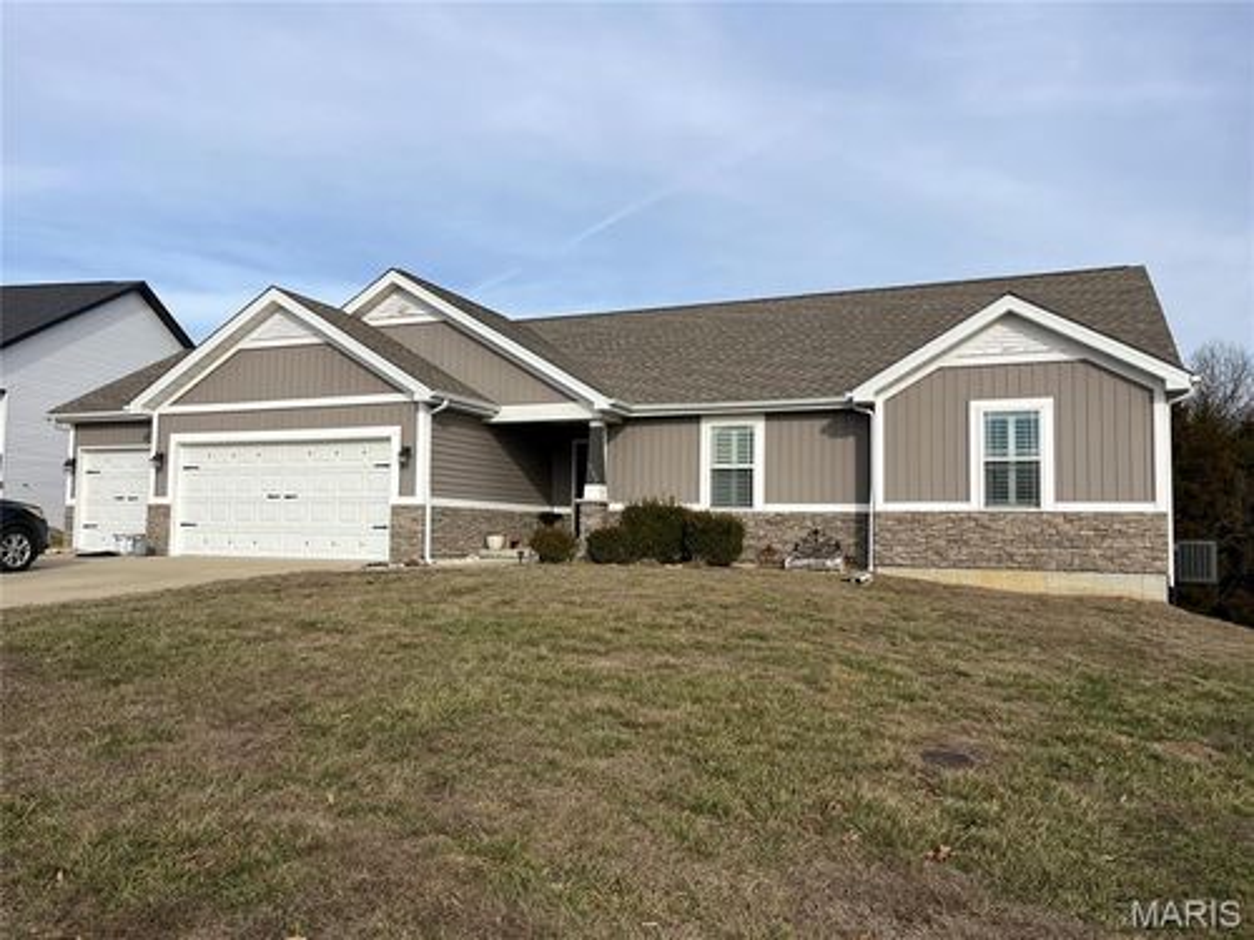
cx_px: 627
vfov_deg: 53.1
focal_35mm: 26
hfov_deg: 67.3
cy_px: 470
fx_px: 942
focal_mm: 5.1
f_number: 1.6
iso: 50
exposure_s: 1/3311
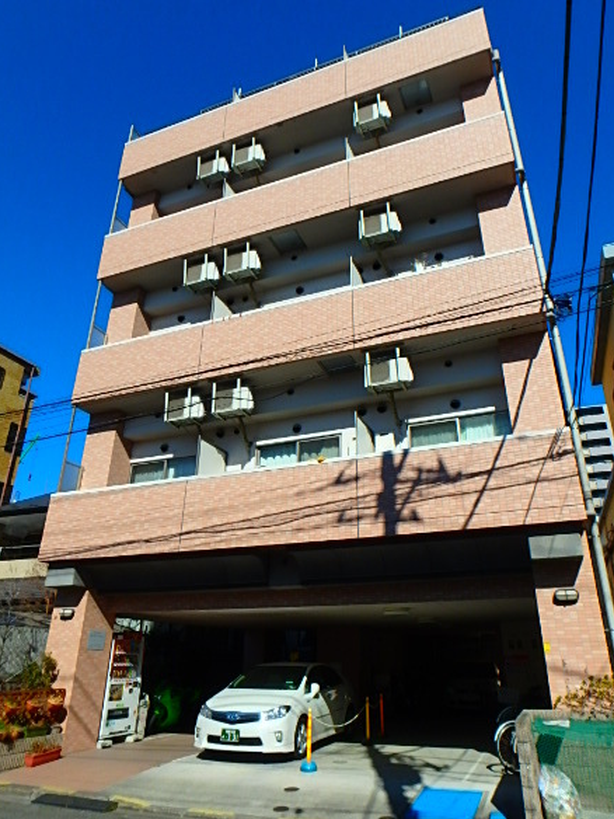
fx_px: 544
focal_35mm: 23
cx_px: 318
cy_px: 404
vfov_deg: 73.9
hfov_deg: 58.9
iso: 125
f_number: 6
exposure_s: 1/640
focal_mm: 3.7
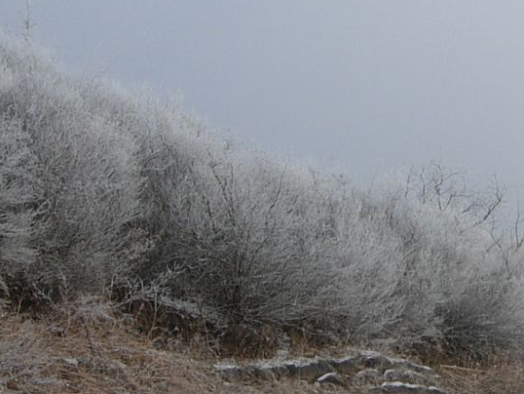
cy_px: 157
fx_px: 1620
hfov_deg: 18.1
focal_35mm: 107
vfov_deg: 13.8
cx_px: 456
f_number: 6.1
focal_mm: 7.5
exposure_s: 1/384
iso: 50
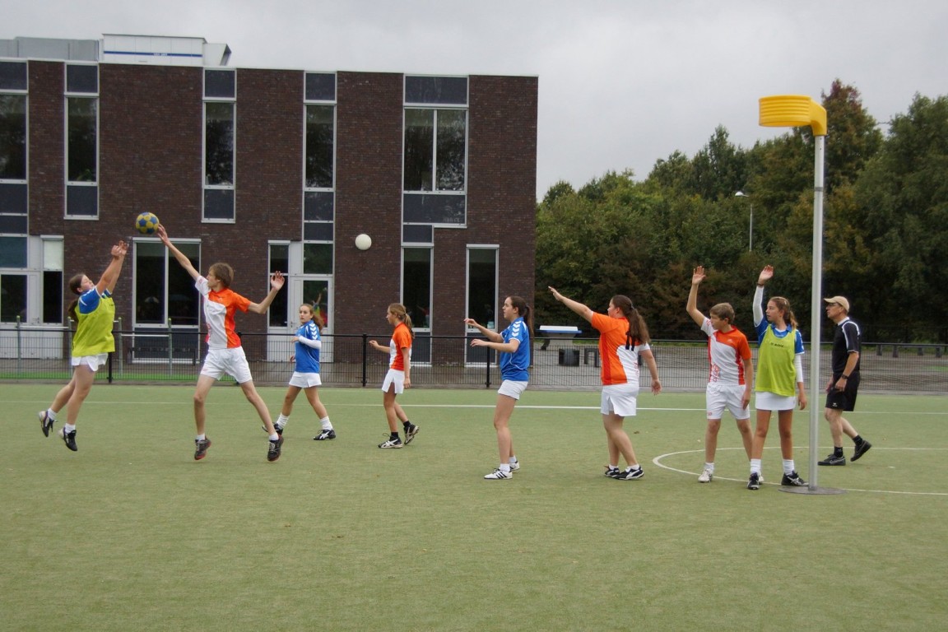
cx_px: 474
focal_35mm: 52
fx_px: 1382
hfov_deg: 37.9
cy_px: 316
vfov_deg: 25.8
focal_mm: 35
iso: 800
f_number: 4.5
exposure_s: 1/640
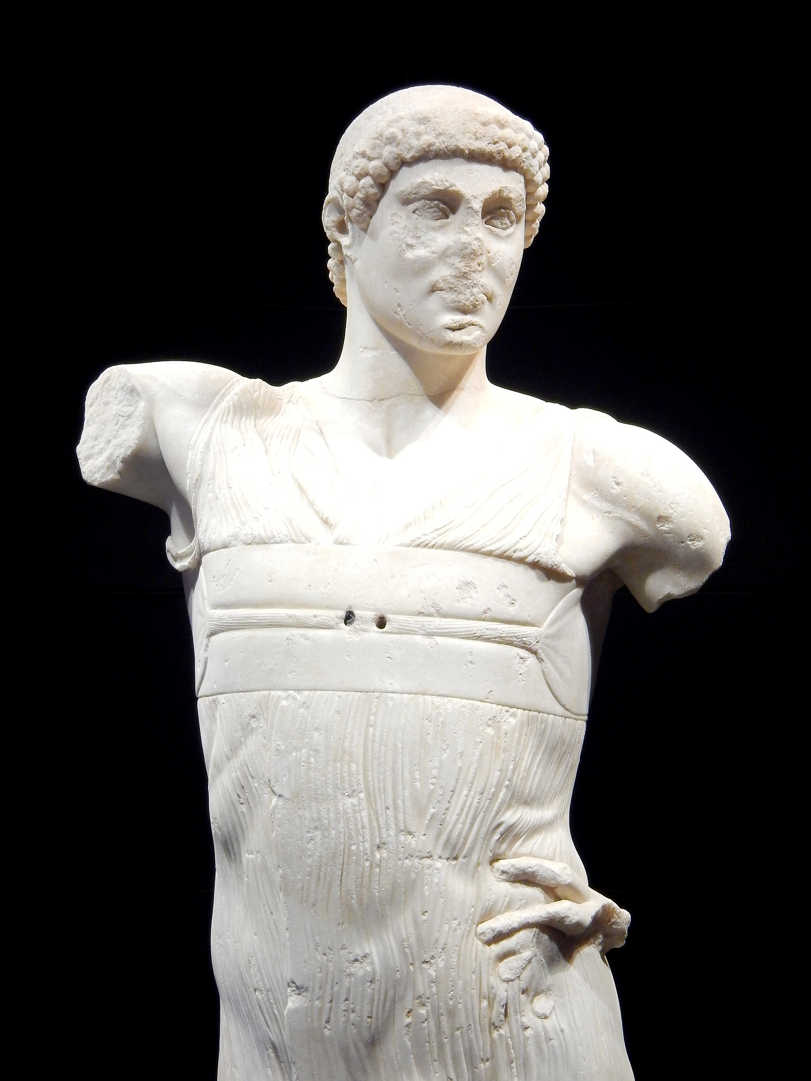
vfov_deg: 37.5
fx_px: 1593
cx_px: 406
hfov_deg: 28.6
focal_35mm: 51
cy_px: 540
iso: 400
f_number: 4.1
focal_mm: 9.1
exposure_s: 1/60
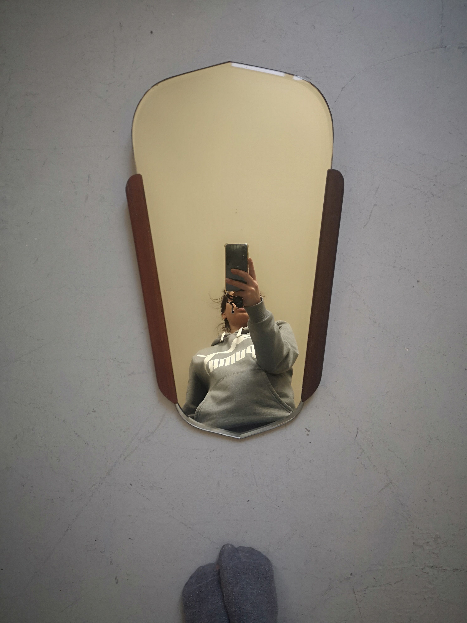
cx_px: 234
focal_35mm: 27
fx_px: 486
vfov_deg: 65.3
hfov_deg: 51.4
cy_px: 312
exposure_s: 1/50
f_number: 1.8
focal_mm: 3.95
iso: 125
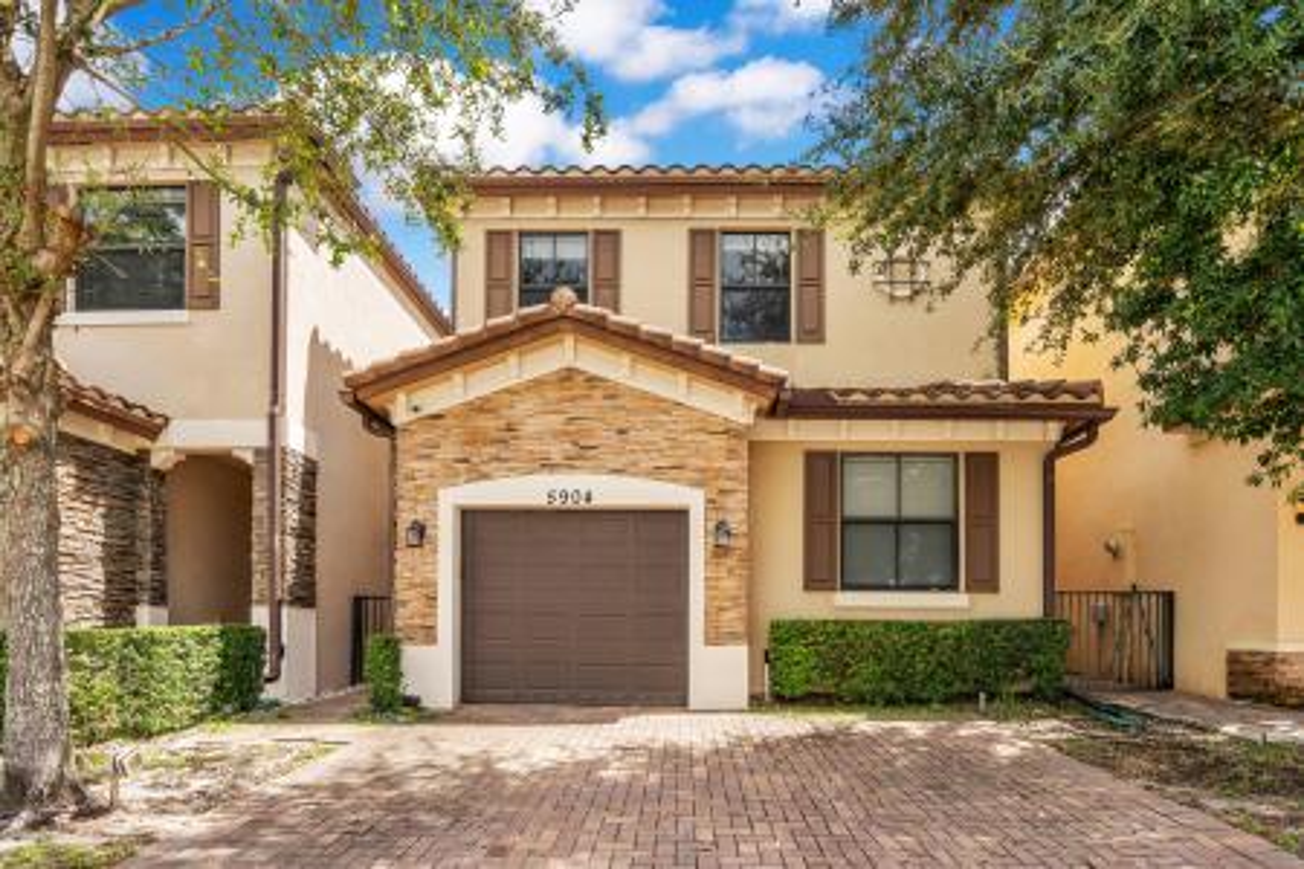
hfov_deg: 104.3
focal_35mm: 14
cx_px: 652
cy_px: 434
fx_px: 507
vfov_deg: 81.2
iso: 100
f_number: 7.1
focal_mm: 14
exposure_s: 1/100
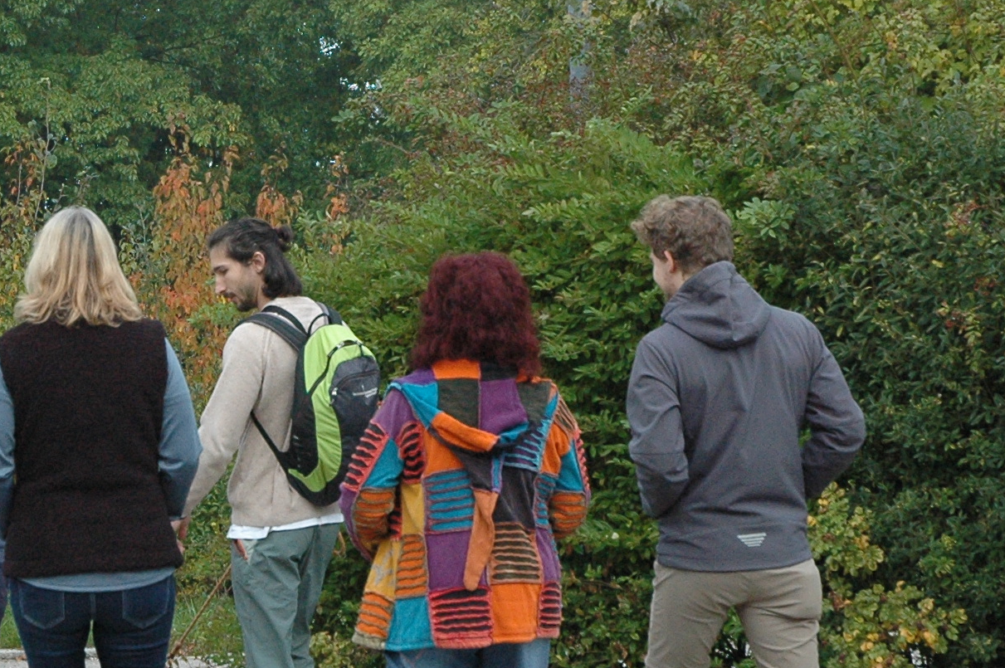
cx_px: 90
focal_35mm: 149
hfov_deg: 13.7
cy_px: 340
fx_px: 4156
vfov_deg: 9.2
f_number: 4.5
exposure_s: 1/1000
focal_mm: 40
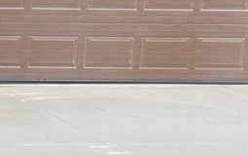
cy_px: 37
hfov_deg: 12.0
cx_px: -282
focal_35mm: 151
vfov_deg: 8.7
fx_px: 1021
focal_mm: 5.1
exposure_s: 1/4854
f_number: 1.6
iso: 50
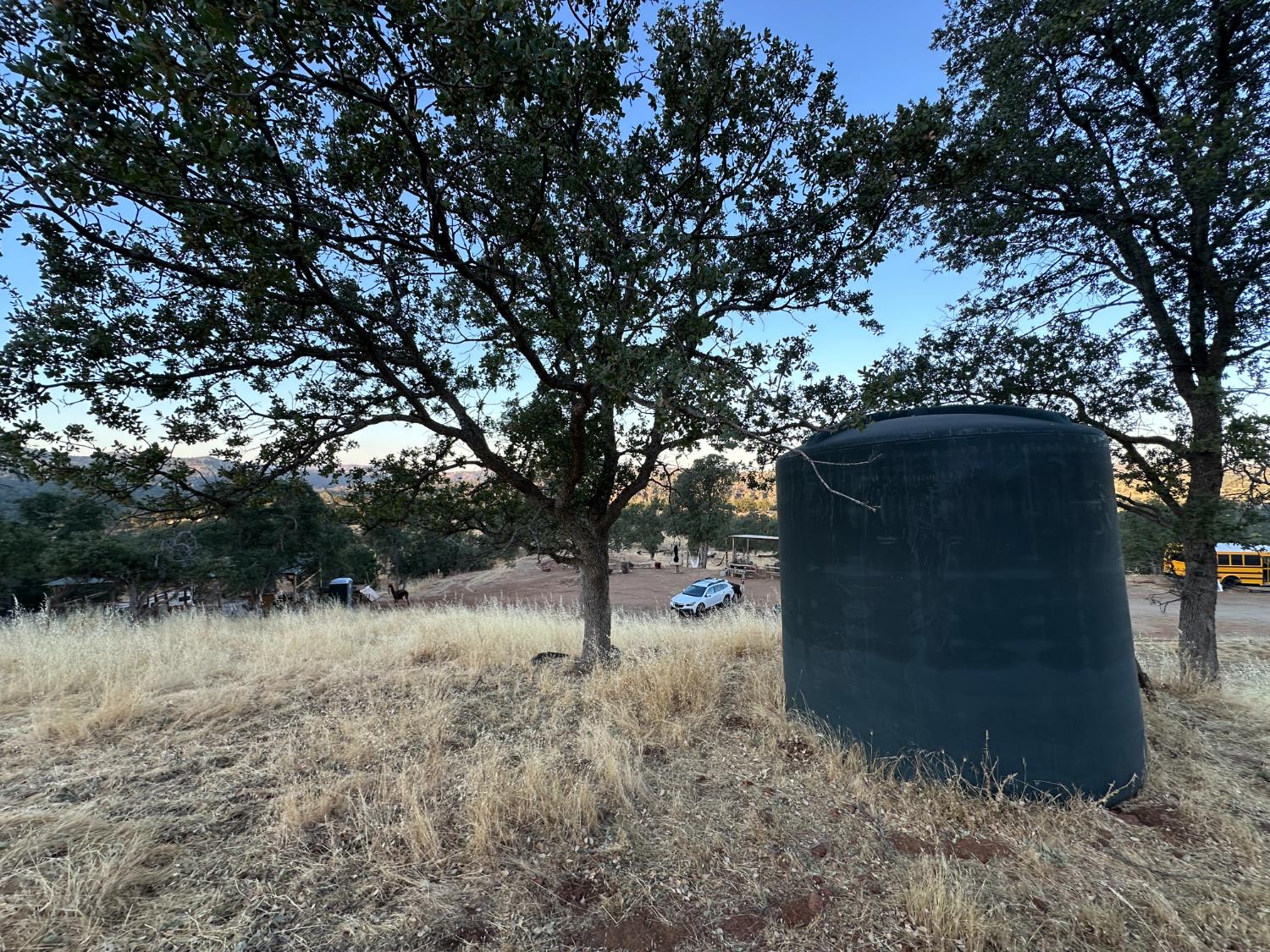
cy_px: 476
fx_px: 514
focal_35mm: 14
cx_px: 635
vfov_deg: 85.7
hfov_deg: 102.1
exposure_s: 1/201
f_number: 2.2
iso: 40
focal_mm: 2.22
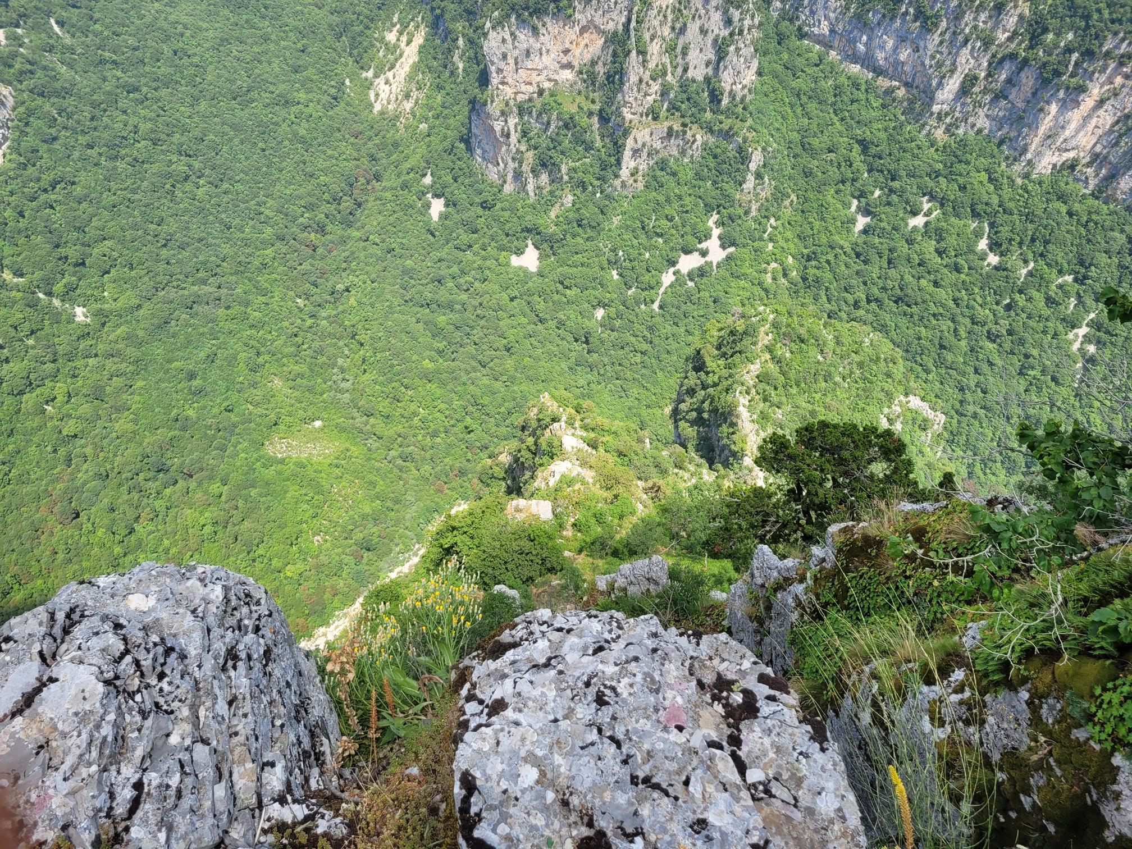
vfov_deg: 53.1
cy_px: 424
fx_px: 850
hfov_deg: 67.3
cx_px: 566
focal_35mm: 26
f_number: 1.8
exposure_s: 1/1228
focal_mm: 5.4
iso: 40
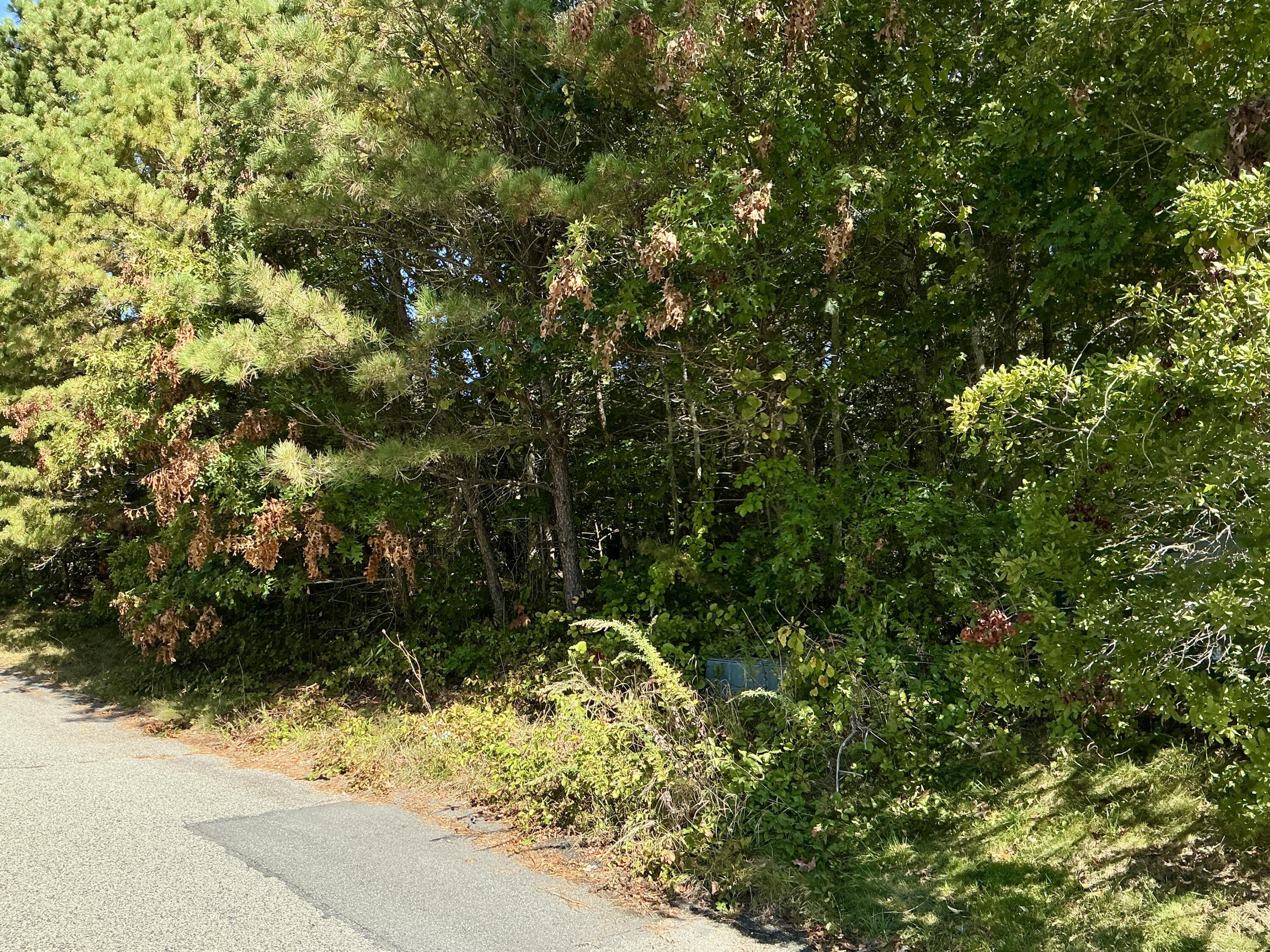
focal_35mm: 28
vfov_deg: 49.7
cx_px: 635
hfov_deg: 63.4
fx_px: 1027
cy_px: 476
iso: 25
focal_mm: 3
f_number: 1.8
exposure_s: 1/1342
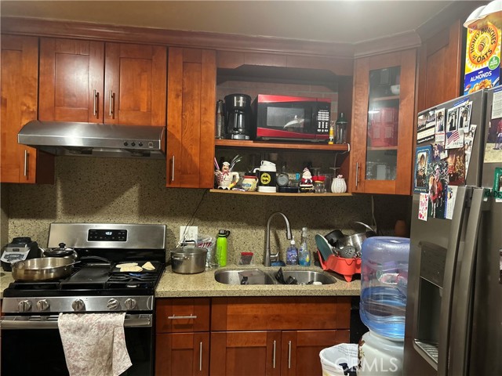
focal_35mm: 26
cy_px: 188
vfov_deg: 53.1
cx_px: 251
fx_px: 377
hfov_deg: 67.3
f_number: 1.5
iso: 500
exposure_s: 1/60
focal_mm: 5.7
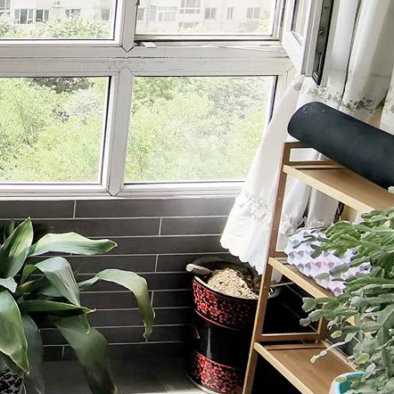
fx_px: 631
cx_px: -172
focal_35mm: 49
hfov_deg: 26.6
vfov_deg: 33.2
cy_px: 53
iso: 50
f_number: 2.2
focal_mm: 2.26
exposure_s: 1/211
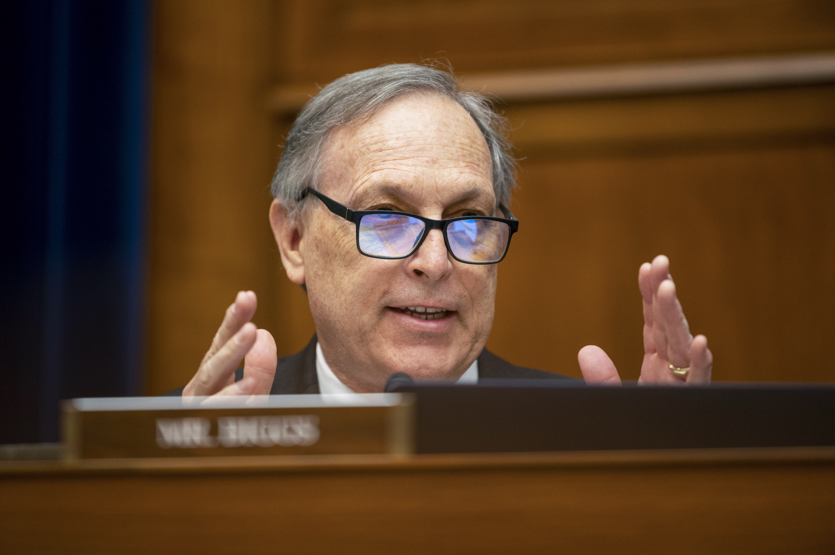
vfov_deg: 6.9
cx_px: 418
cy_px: 278
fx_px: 4636
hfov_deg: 10.3
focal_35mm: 200
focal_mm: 200
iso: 2500
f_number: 2.8
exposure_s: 1/500
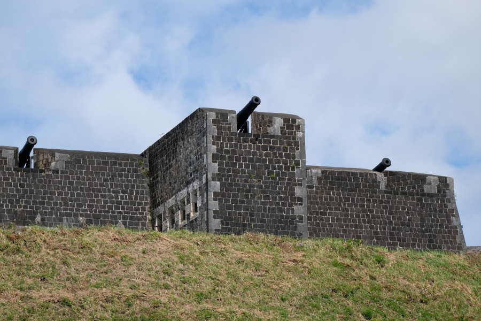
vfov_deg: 8.7
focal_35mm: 158
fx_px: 2111
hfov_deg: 13.0
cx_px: 240
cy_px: 160
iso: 200
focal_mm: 105.5
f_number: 5.6
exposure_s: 1/1100
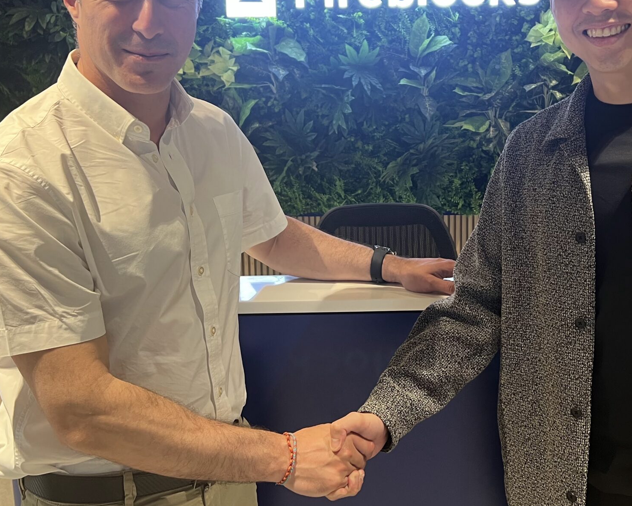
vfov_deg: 33.9
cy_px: 174
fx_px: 823
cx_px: 399
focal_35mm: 44
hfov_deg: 41.7
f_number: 1.5
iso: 100
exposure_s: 1/50
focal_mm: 5.7
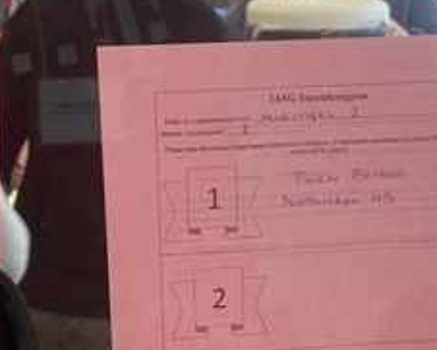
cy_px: 284
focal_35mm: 115
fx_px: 1488
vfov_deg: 13.3
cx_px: 290
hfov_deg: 16.7
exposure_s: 1/63
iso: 100
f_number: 1.8
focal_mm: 4.25
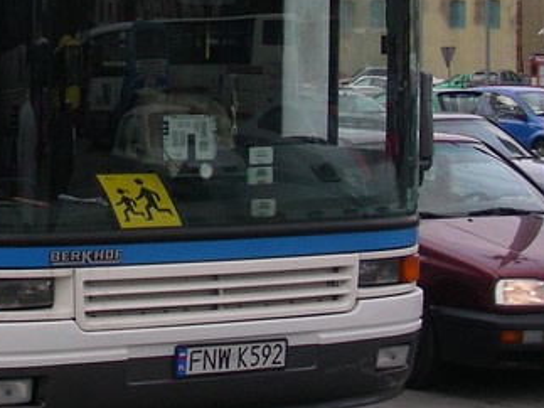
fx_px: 1665
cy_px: -4
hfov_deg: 18.1
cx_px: 5
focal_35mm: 106
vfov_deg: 13.7
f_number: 4
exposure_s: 1/194
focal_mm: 6.3
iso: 50
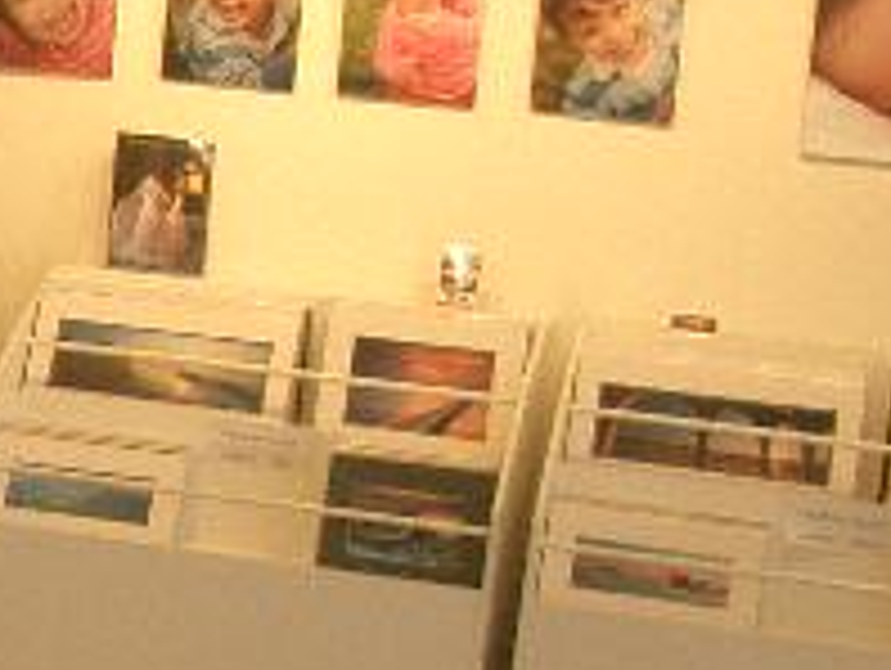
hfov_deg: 15.7
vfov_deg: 13.1
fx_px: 2912
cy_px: 337
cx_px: -536
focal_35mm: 113
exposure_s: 1/80
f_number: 2.6
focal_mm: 5.8
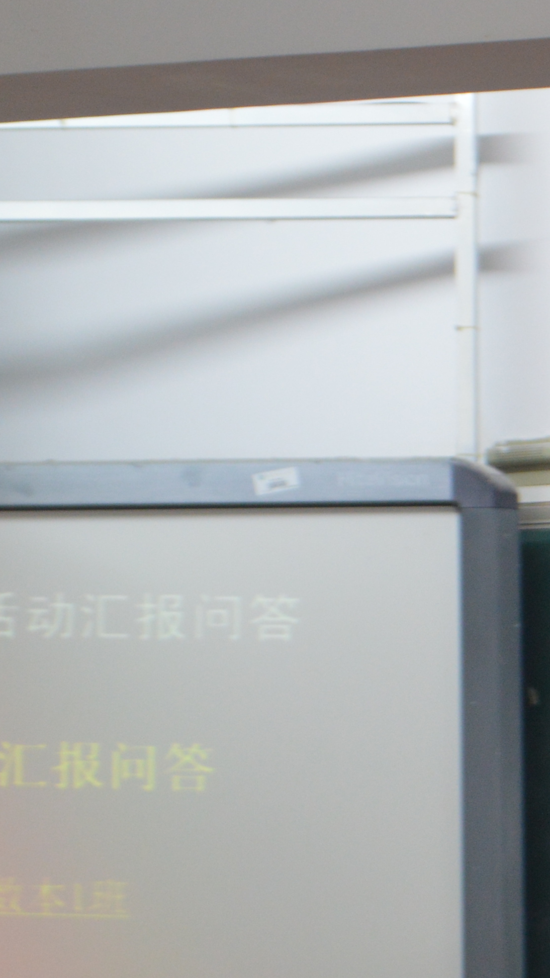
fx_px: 5729
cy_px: 853
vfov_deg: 9.7
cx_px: 1326
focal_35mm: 221
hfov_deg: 5.3
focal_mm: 46
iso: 640
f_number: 5.3
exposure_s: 1/15
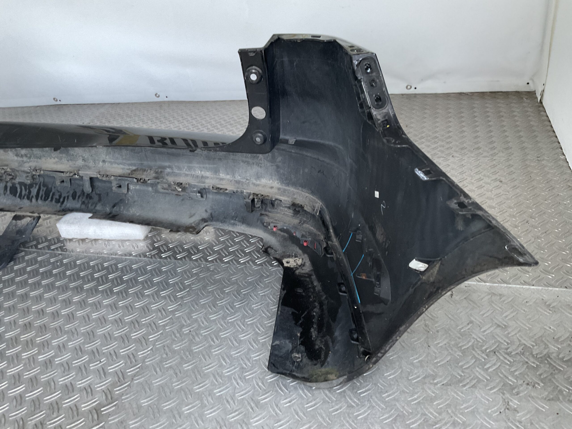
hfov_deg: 61.7
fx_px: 479
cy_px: 214
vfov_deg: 48.2
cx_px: 286
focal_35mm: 29
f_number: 1.8
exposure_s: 1/60
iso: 125
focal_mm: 3
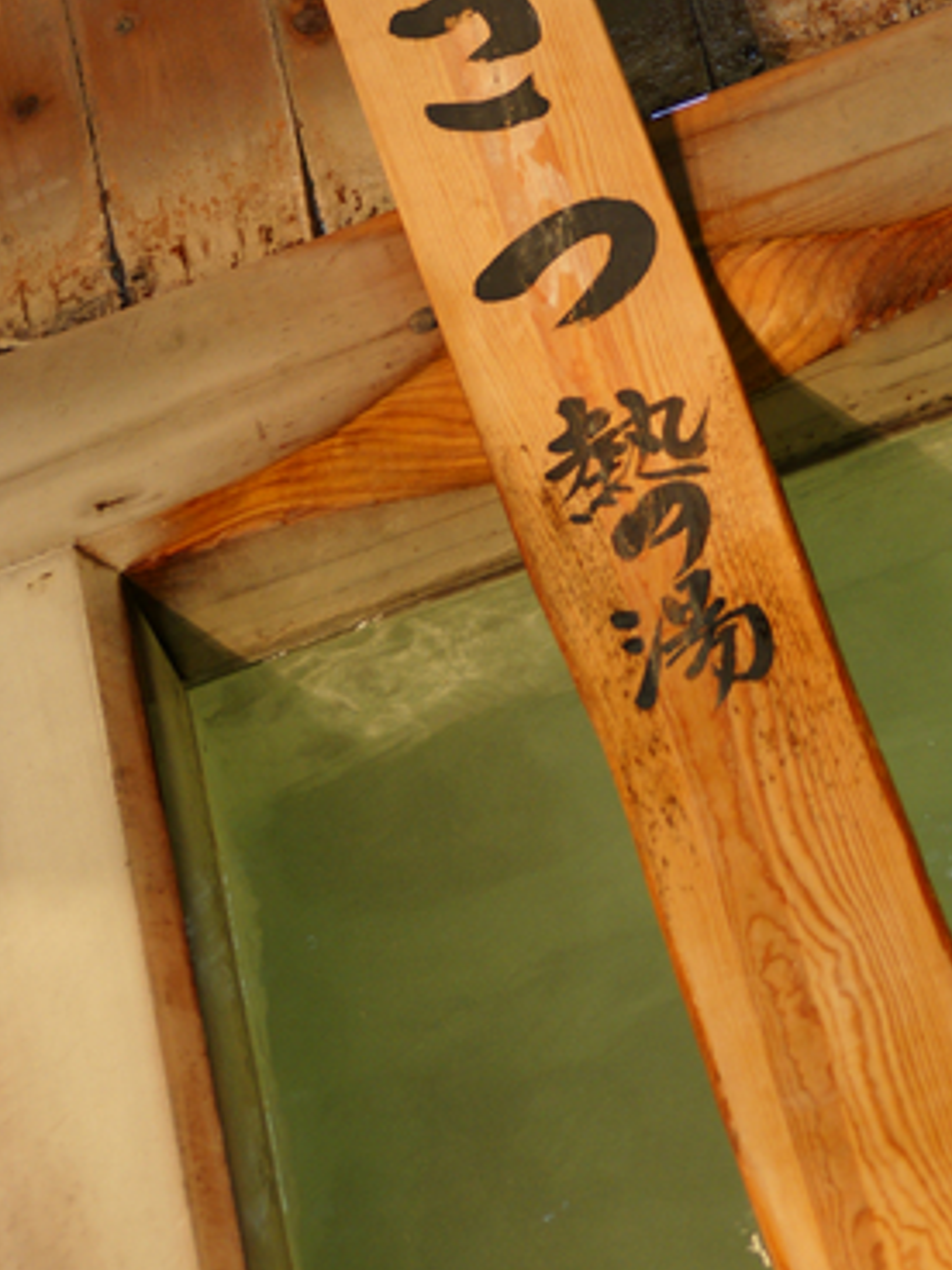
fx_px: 9204
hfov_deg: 5.9
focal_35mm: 251
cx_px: 535
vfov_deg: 7.9
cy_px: 342
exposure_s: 1/30
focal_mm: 100
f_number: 2.8
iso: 400
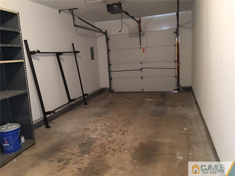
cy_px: 88
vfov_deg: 48.2
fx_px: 197
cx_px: 118
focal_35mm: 29
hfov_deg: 61.7
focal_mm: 4.15
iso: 64
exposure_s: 1/4
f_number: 2.2
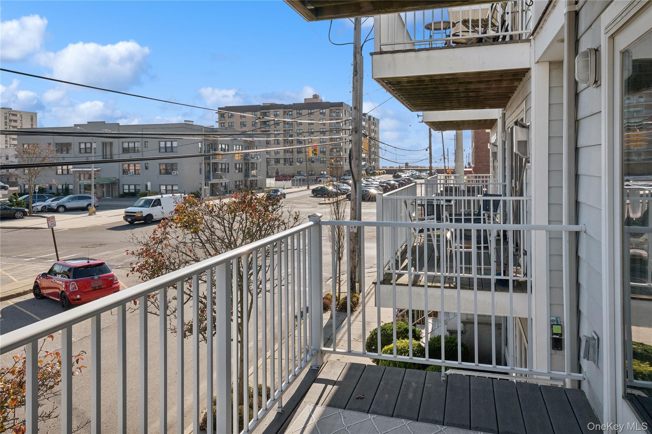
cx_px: 326
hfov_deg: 71.6
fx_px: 452
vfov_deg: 51.2
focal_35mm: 25
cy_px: 217
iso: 640
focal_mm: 25
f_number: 14
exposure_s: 1/1000
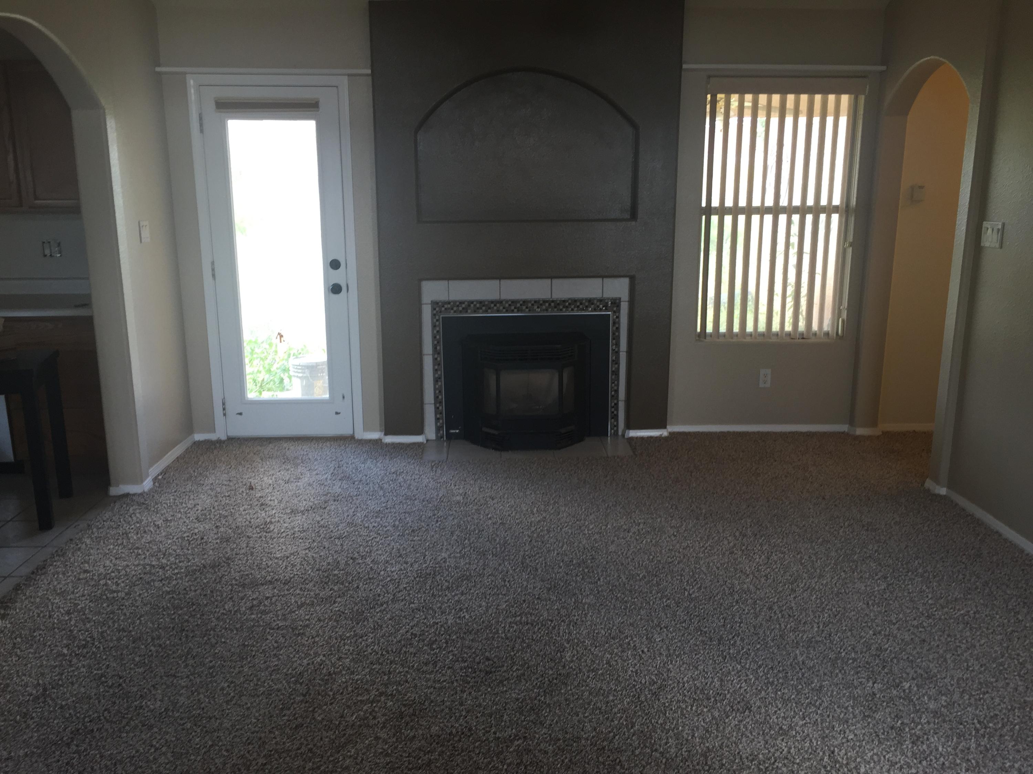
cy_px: 387
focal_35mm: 29
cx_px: 516
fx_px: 865
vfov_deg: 48.2
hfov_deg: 61.7
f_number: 2.2
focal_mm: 4.15
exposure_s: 1/40
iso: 32
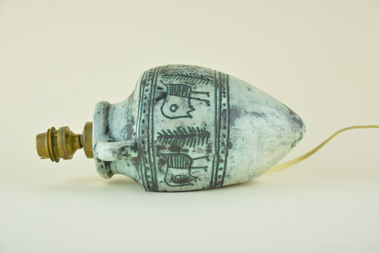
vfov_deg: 14.7
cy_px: 126
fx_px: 979
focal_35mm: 93
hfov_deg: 21.9
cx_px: 190
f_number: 6.3
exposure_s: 1/30
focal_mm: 62
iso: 100
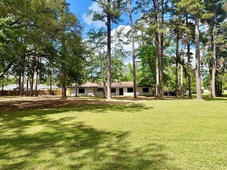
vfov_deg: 54.9
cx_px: 114
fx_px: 164
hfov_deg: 69.4
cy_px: 84
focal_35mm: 25
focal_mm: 6.76
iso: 100
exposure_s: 1/2907
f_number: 1.78
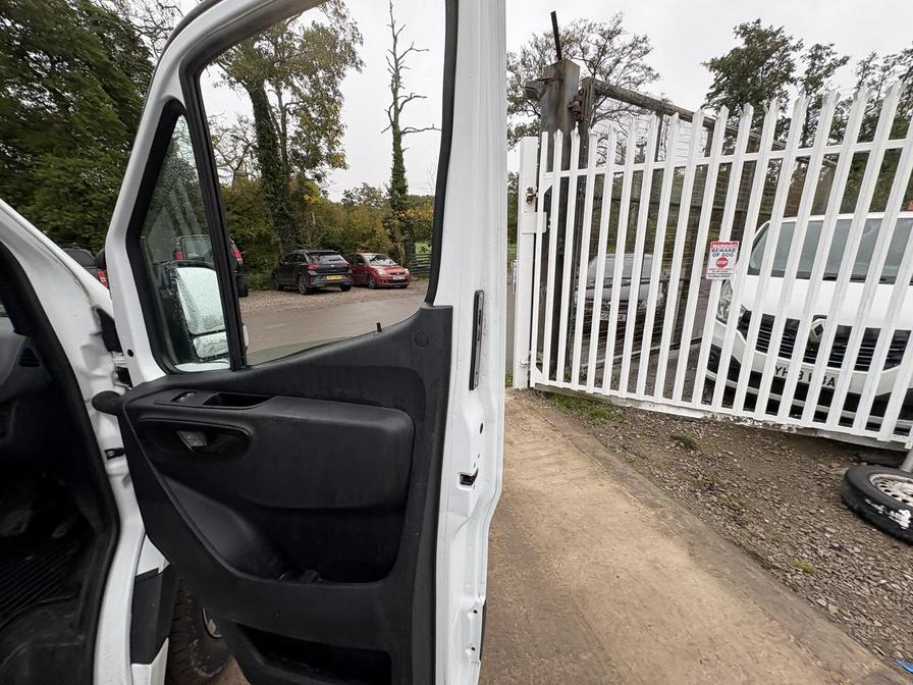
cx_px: 456
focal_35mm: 14
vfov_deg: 85.7
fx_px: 369
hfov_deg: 102.1
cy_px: 342
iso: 40
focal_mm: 2.22
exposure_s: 1/146
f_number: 2.2
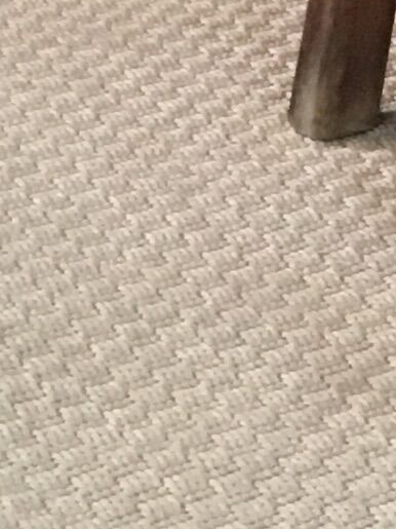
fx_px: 3464
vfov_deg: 8.2
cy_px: -587
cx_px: 1223
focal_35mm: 227
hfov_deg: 6.0
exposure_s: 1/8
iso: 100
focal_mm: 4.15
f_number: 2.2
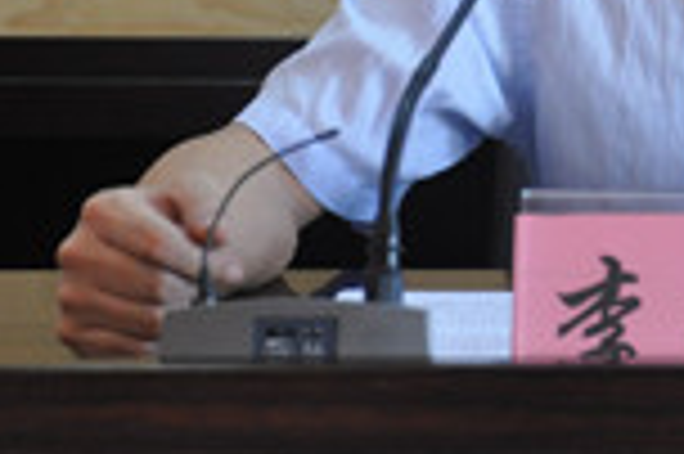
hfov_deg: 9.8
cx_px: 828
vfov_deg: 6.5
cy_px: -220
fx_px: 3929
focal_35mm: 207
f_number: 4.8
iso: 1100
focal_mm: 42
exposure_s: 1/30
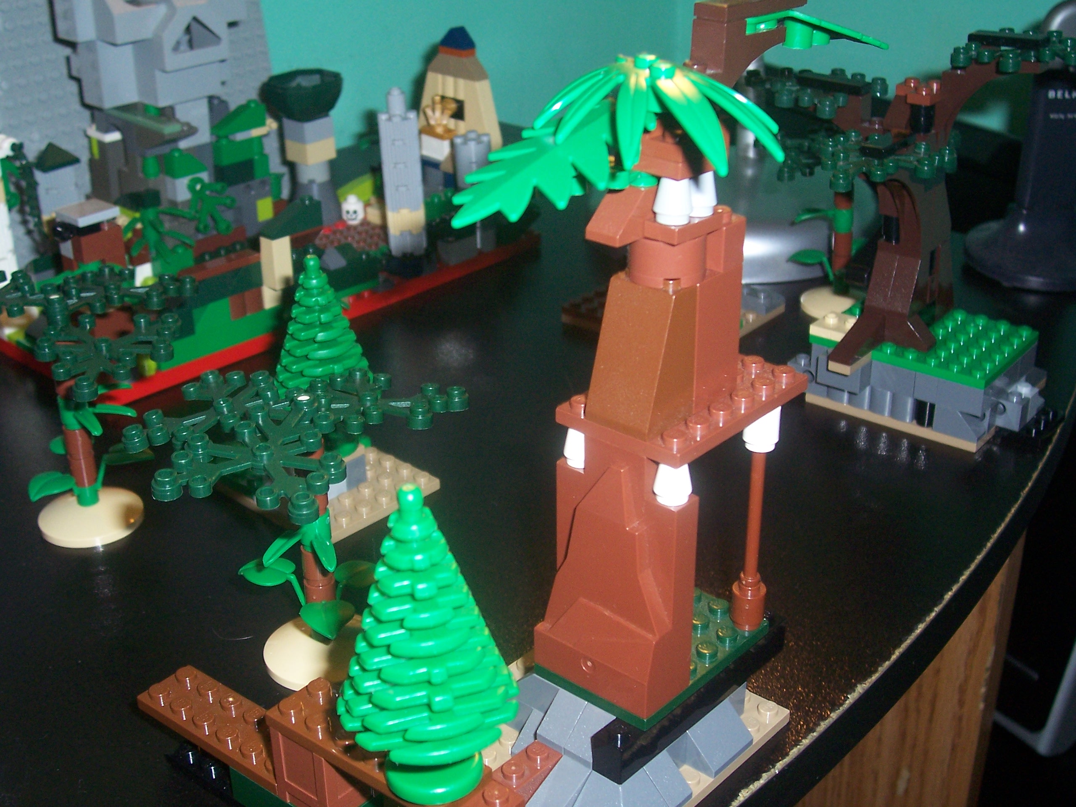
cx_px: 538
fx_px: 1306
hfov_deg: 44.8
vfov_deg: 34.3
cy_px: 404
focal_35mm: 42
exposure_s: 1/60
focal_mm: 7
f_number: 3
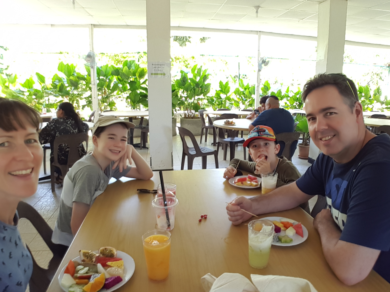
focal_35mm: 21
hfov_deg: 79.0
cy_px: 146
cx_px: 195
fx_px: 237
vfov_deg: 63.4
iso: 50
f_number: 1.7
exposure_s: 1/50
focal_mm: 2.1
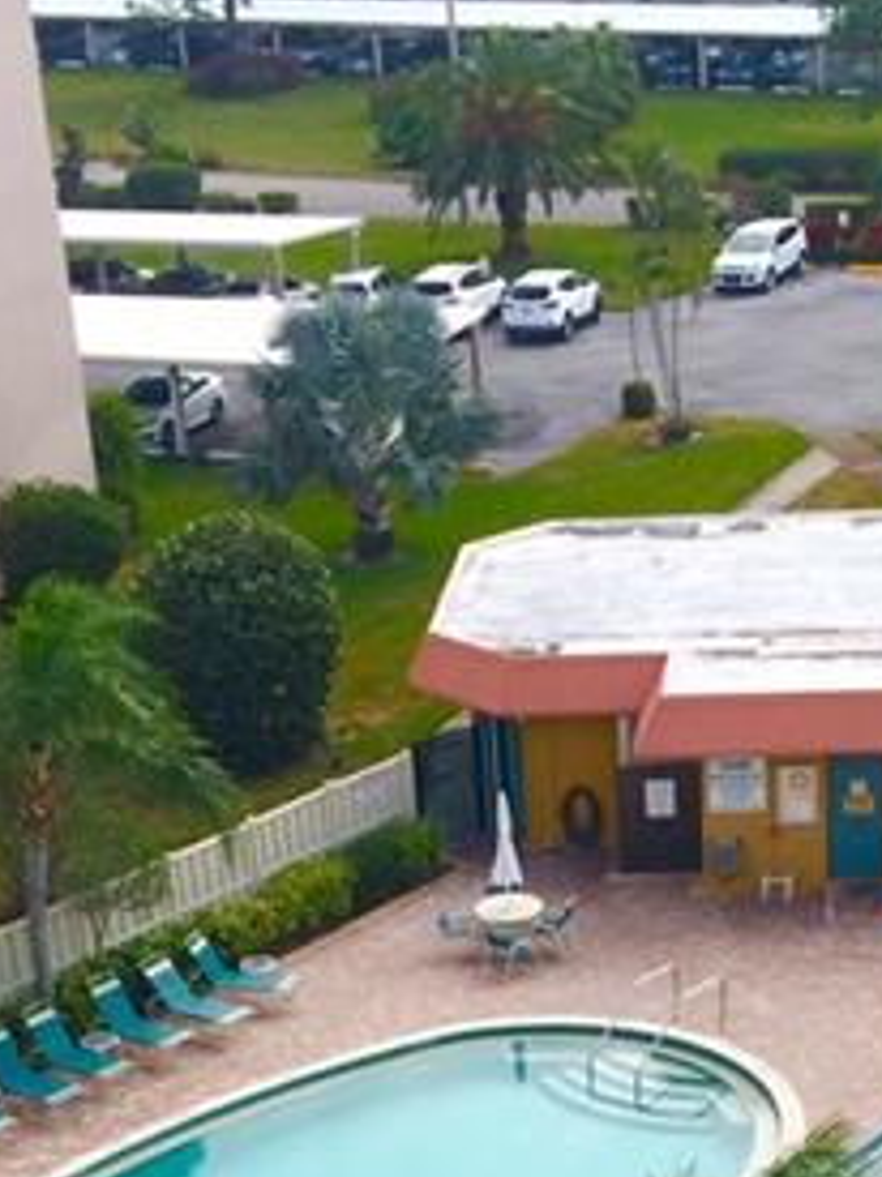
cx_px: 599
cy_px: 1425
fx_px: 2754
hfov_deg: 18.1
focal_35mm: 81
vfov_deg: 22.2
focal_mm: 4.15
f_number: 2.2
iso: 32
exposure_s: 1/1580
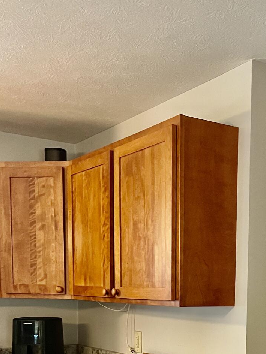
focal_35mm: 55
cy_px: 349
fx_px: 563
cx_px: 207
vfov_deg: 32.3
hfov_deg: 26.1
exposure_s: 1/30
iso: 500
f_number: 1.6
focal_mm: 5.1
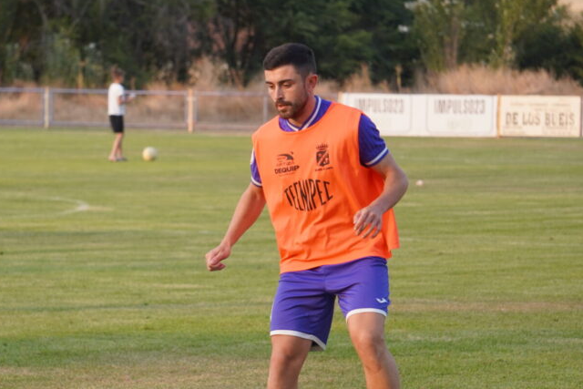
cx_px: 177
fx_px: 4746
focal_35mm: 293
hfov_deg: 7.0
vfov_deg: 4.7
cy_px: 241
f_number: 5.6
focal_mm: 122
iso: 200
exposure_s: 1/200
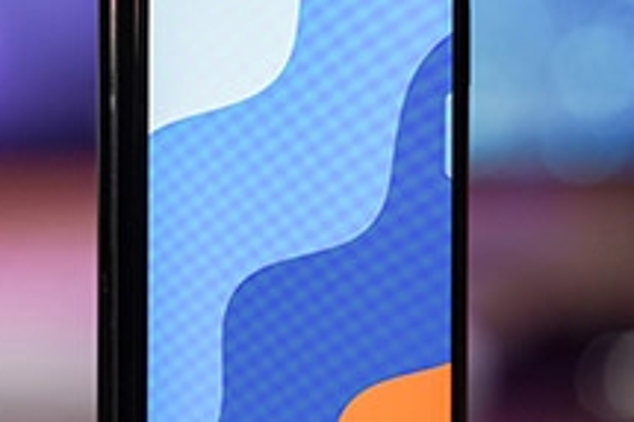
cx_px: 47
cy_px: 227
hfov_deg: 10.7
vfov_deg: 7.1
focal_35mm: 192
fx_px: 3379
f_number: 2
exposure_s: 1/100
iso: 250
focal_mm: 55
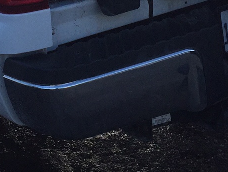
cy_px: -103
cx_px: 59
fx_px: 679
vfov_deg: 13.4
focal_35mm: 103
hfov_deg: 18.9
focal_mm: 4.15
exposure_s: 1/791
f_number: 2.2
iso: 32
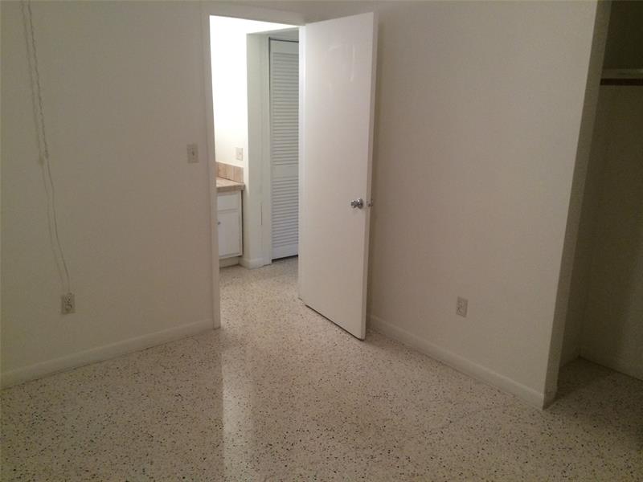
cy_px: 241
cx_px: 322
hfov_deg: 60.0
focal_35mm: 30
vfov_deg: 46.8
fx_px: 557
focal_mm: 4.12
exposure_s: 1/30
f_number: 2.2
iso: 160
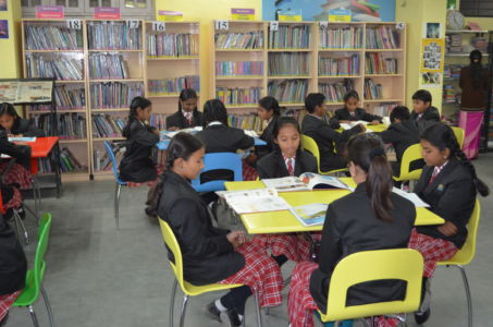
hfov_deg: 49.6
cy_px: 164
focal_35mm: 39
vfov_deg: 34.1
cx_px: 246
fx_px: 533
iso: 1800
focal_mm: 26
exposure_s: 1/60
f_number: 4.2
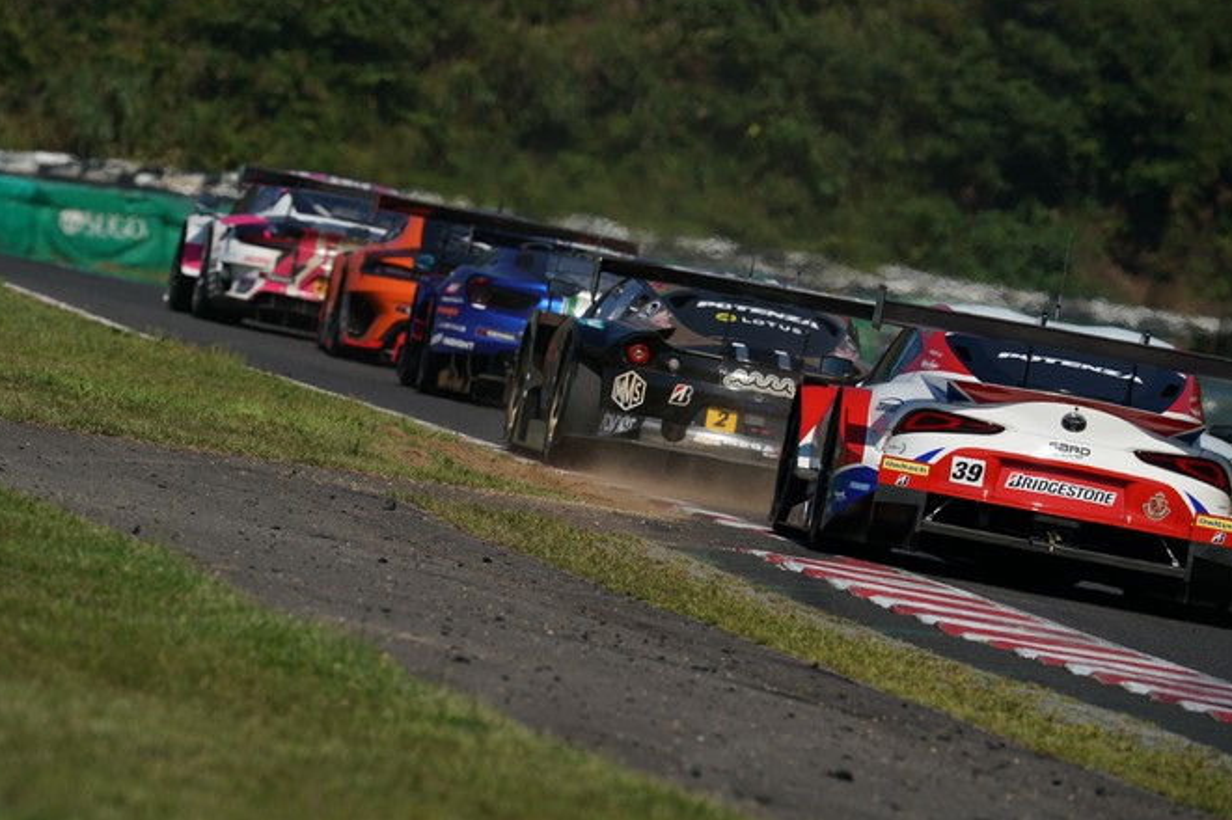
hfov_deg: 3.8
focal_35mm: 545
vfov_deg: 2.5
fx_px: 18641
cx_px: 602
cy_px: 376
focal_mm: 500
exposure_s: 1/1000
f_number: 9
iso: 200
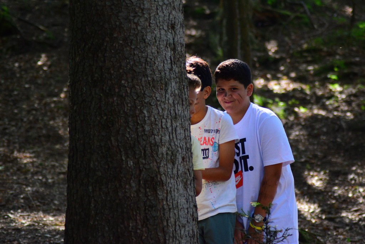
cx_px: 182
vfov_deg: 6.8
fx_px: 2053
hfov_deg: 10.2
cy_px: 122
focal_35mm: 202
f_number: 4.2
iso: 3200
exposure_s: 1/640
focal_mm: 135
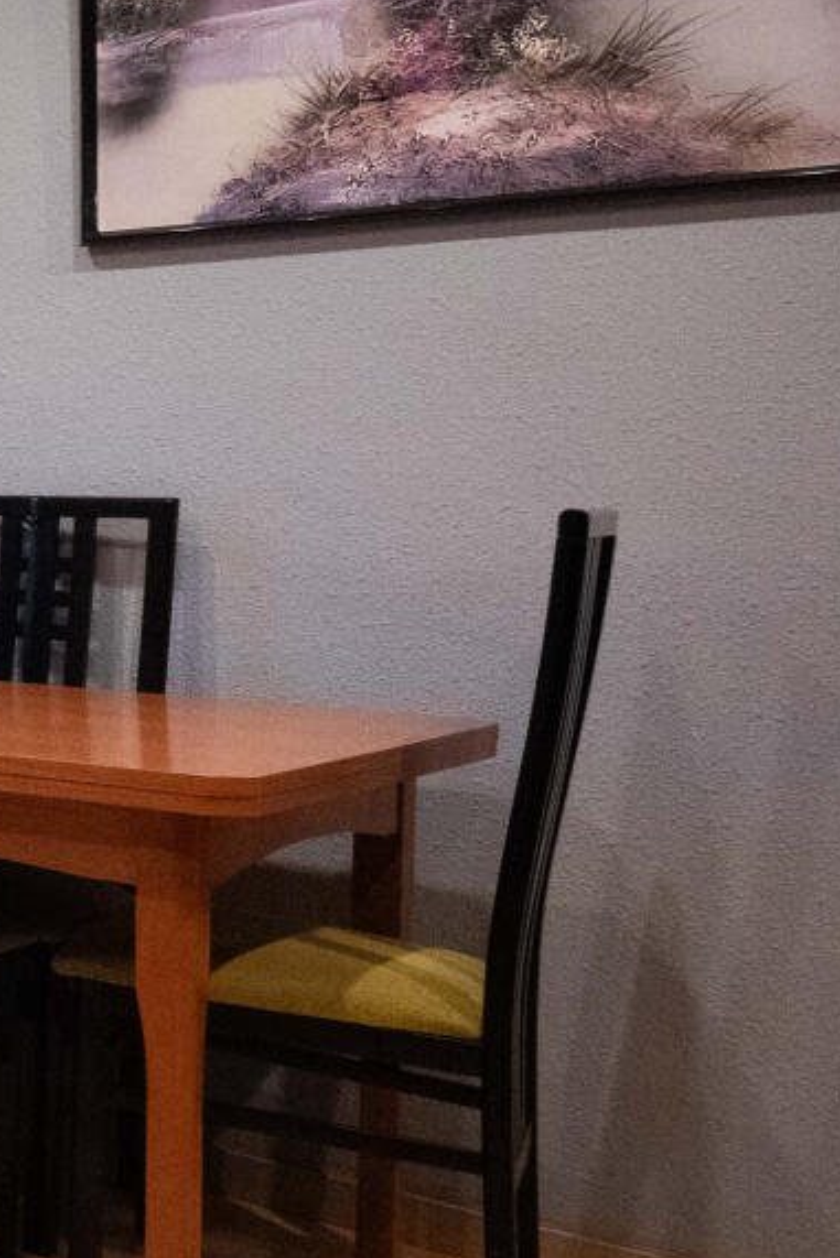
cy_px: 545
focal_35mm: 49
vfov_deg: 40.3
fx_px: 1714
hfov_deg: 13.7
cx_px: -1356
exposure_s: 1/100
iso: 10000
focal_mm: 14
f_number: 5
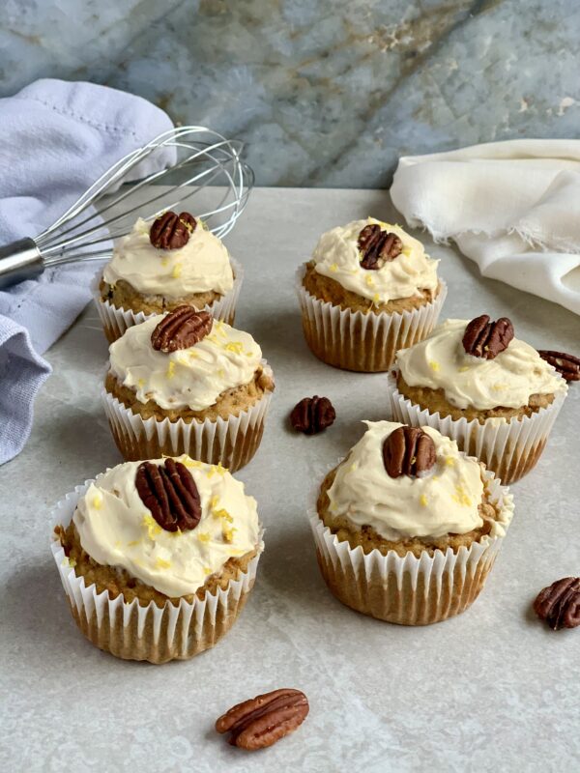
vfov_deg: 36.8
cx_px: 290
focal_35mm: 52
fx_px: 1162
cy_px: 386
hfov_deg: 28.0
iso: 80
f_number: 2.4
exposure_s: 1/122
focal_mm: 6
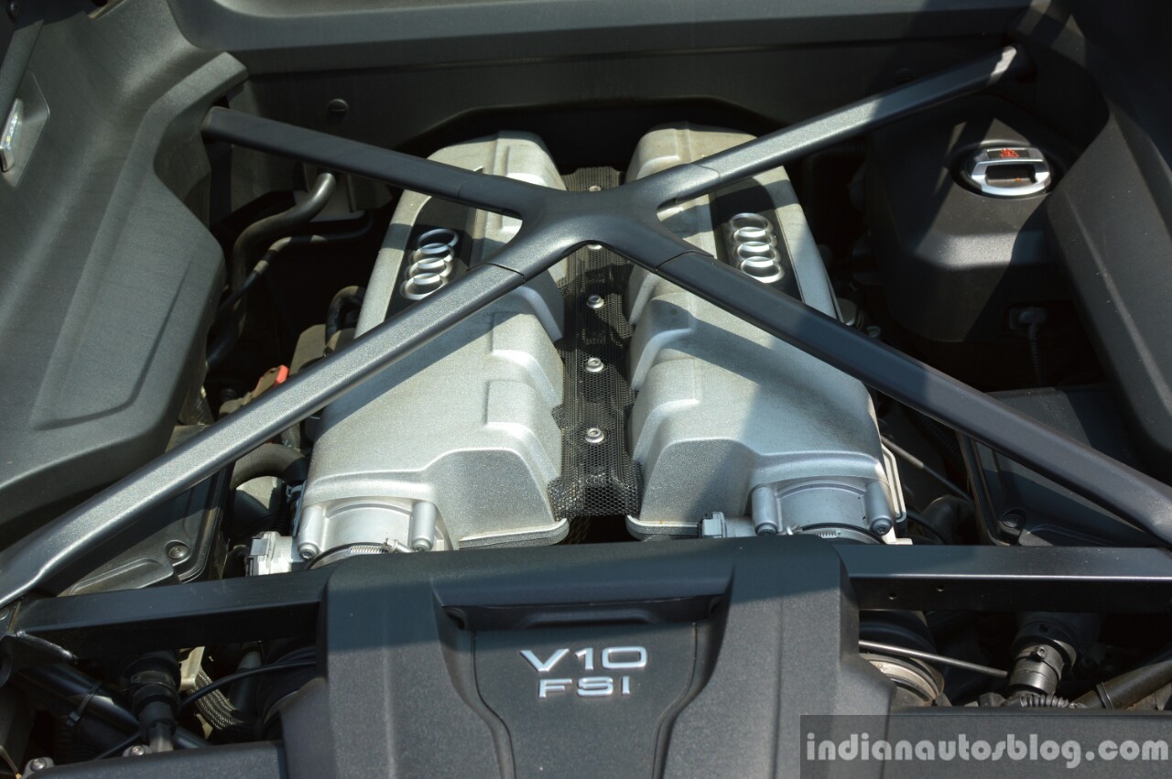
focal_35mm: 52
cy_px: 390
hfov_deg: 37.9
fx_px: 1708
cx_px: 586
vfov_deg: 25.7
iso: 100
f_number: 6.3
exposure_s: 1/160
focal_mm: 35
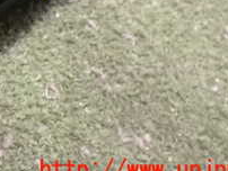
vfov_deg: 15.6
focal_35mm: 89
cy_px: -69
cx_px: -44
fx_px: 587
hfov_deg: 20.6
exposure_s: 1/20
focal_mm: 5.4
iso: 1600
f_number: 2.3
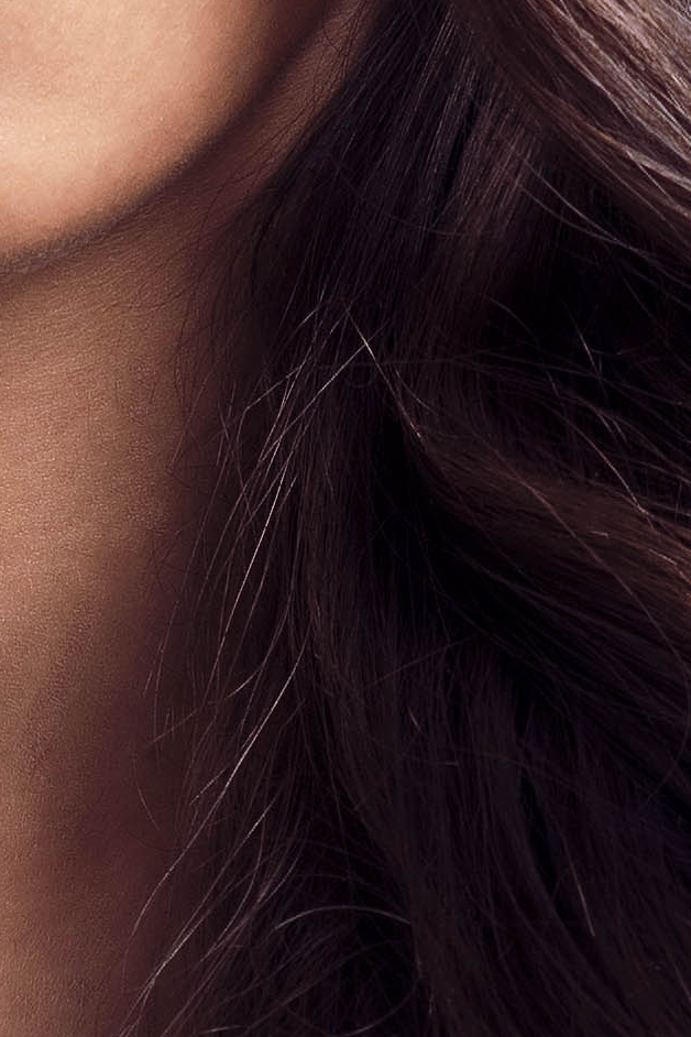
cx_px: 6
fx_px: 27494
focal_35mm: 955
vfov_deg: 2.2
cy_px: 1174
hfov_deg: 1.4
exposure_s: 1/125
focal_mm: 100
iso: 100
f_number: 8
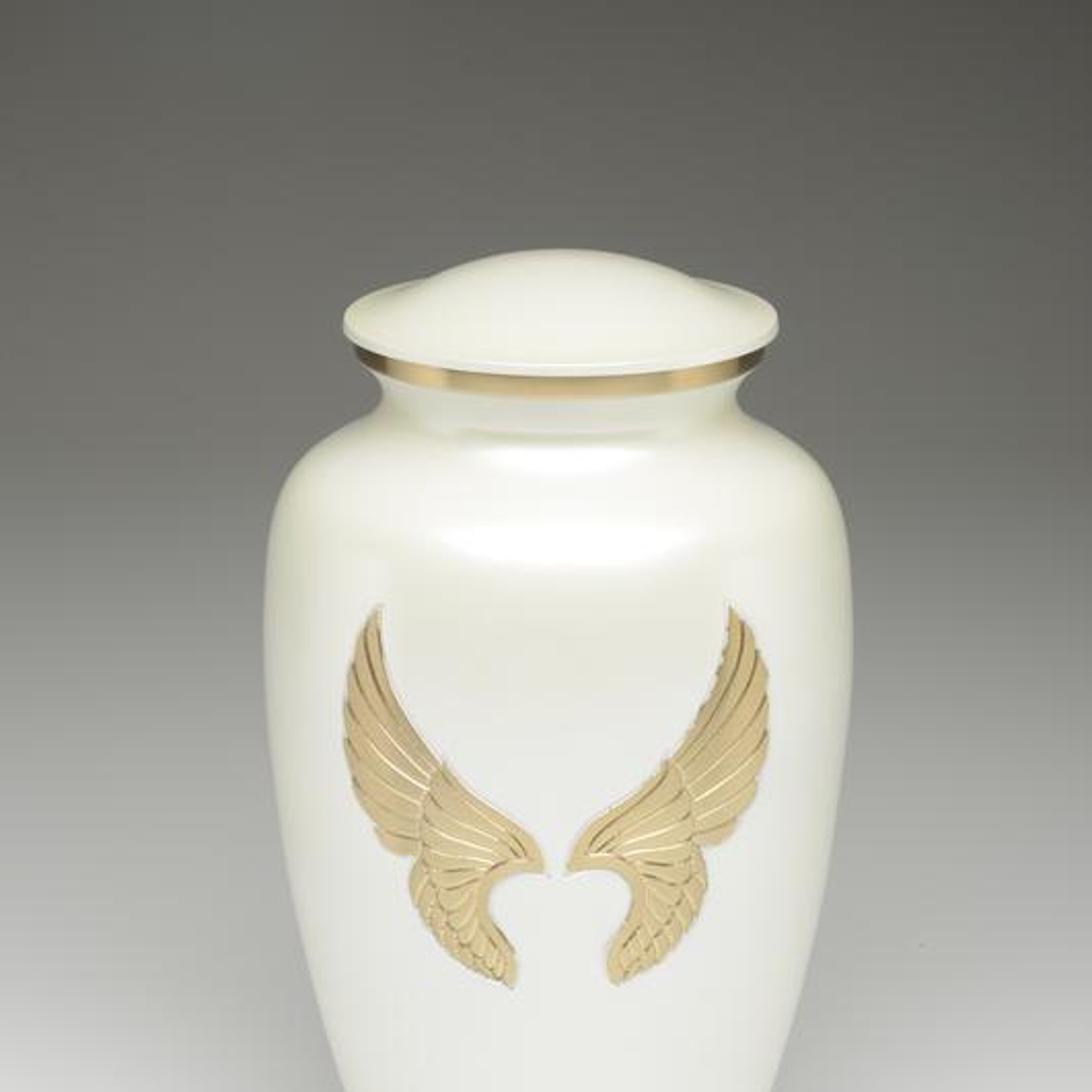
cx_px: 547
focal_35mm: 173
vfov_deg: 10.1
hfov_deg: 10.1
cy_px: 790
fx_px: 6174
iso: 100
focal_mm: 135
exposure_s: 1/100
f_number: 18
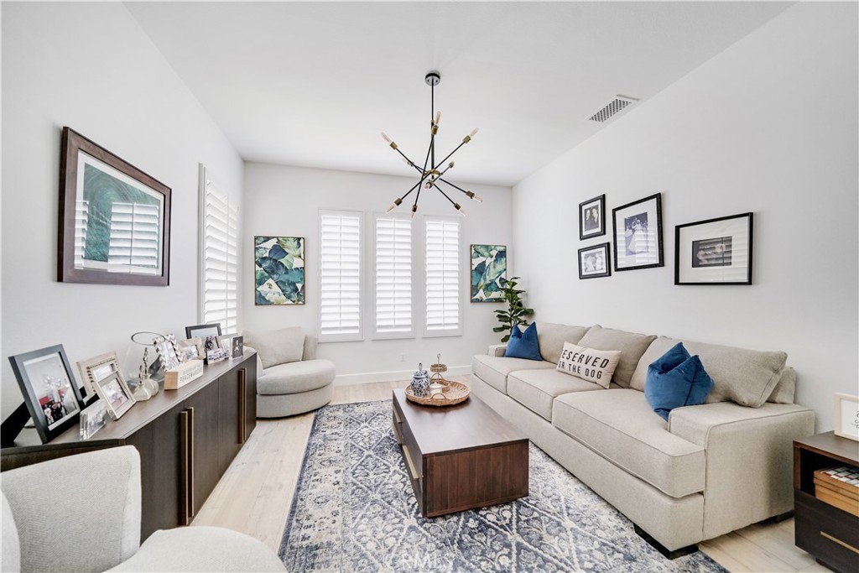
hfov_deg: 112.6
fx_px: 286
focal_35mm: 12
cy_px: 286
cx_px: 430
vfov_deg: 90.0
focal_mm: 12
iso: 100
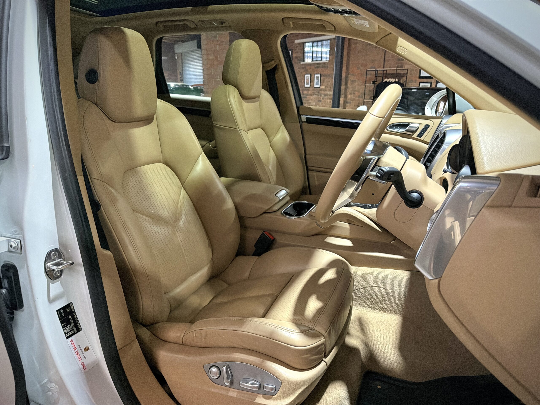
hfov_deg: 71.6
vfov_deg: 56.8
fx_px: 374
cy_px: 202
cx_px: 270
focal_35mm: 24
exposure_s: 1/100
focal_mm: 6.76
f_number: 1.78
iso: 1250
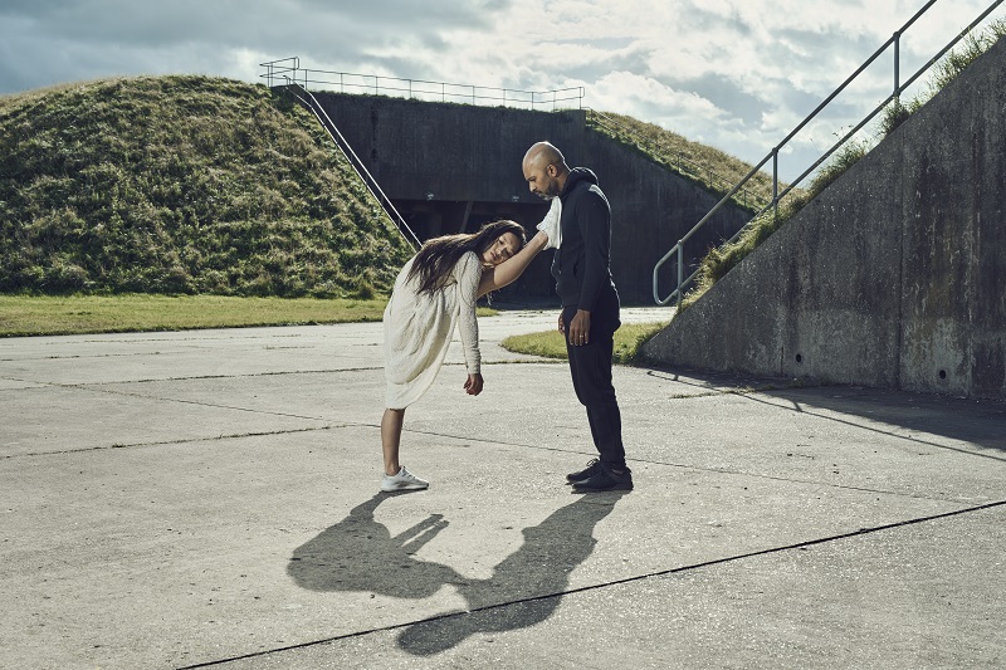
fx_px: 1397
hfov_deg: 39.6
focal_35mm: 50
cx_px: 503
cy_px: 335
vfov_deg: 27.0
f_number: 11
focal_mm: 50
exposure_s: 1/160
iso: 100
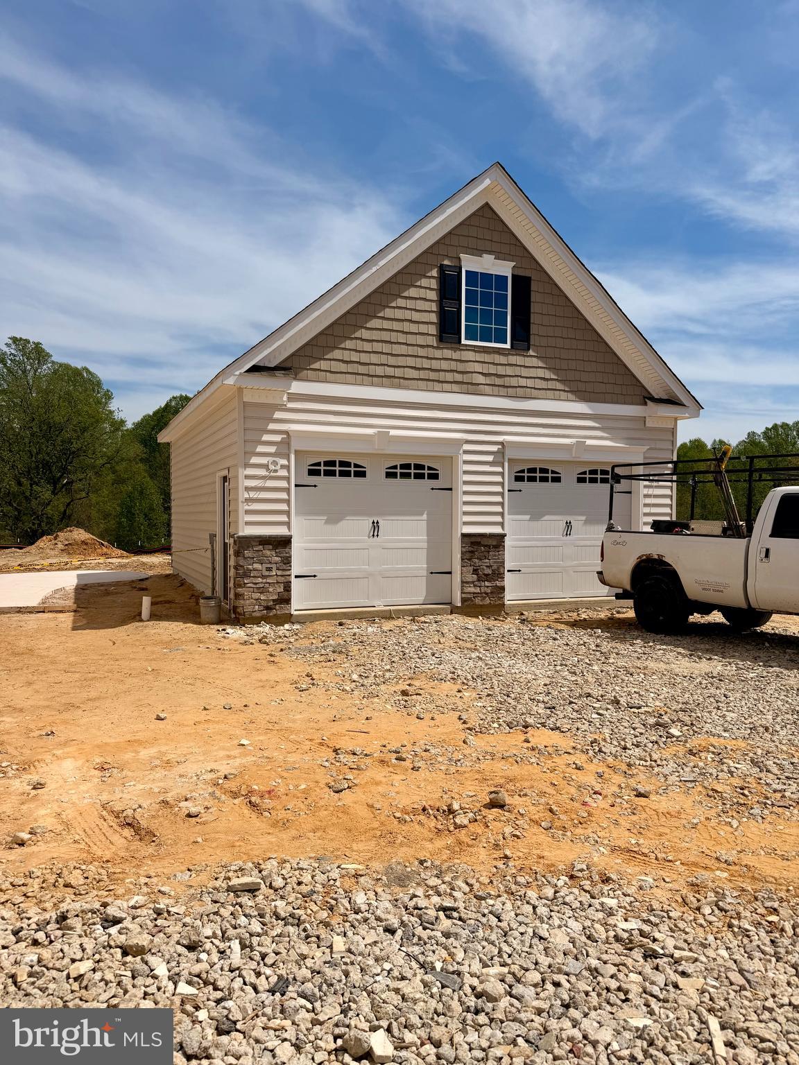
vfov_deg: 71.6
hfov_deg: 56.8
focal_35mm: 24
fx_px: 739
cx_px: 400
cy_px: 532
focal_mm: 6.76
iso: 80
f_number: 1.78
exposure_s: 1/11905
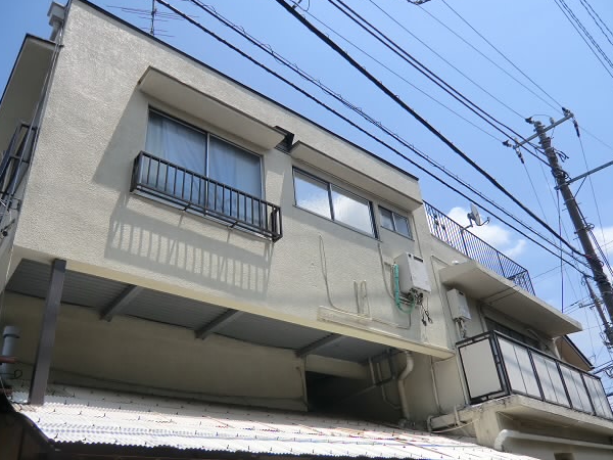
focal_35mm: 28
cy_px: 255
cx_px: 298
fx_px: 496
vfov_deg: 49.7
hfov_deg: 63.4
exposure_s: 1/250
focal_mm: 4.3
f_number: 7.5
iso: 64
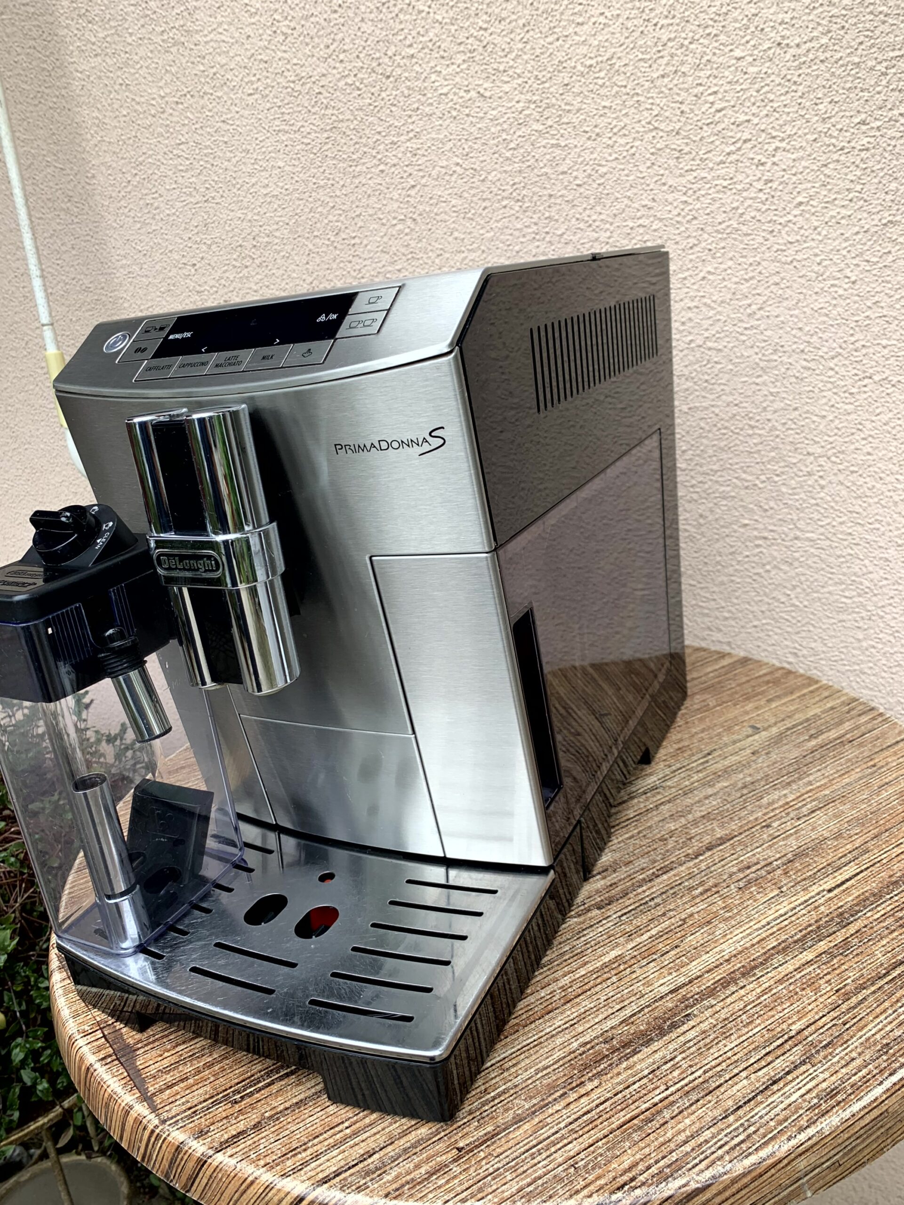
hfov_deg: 53.1
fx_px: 905
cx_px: 452
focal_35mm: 26
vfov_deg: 67.3
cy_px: 602
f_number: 1.8
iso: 25
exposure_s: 1/275
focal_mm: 4.25
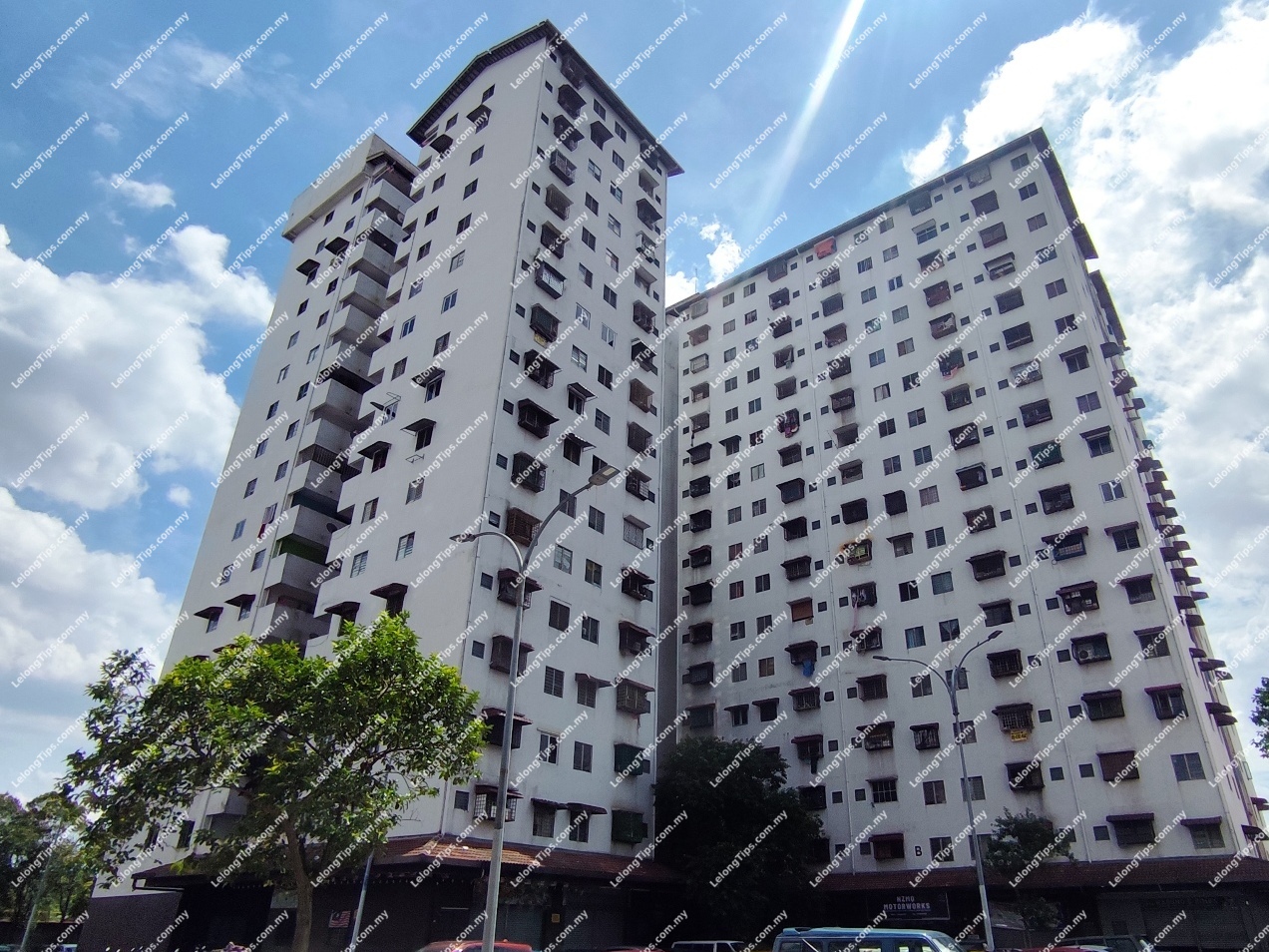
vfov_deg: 66.0
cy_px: 476
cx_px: 634
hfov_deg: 81.7
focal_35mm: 20
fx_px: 733
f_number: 2.2
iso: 50
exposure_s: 1/5295
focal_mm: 1.65
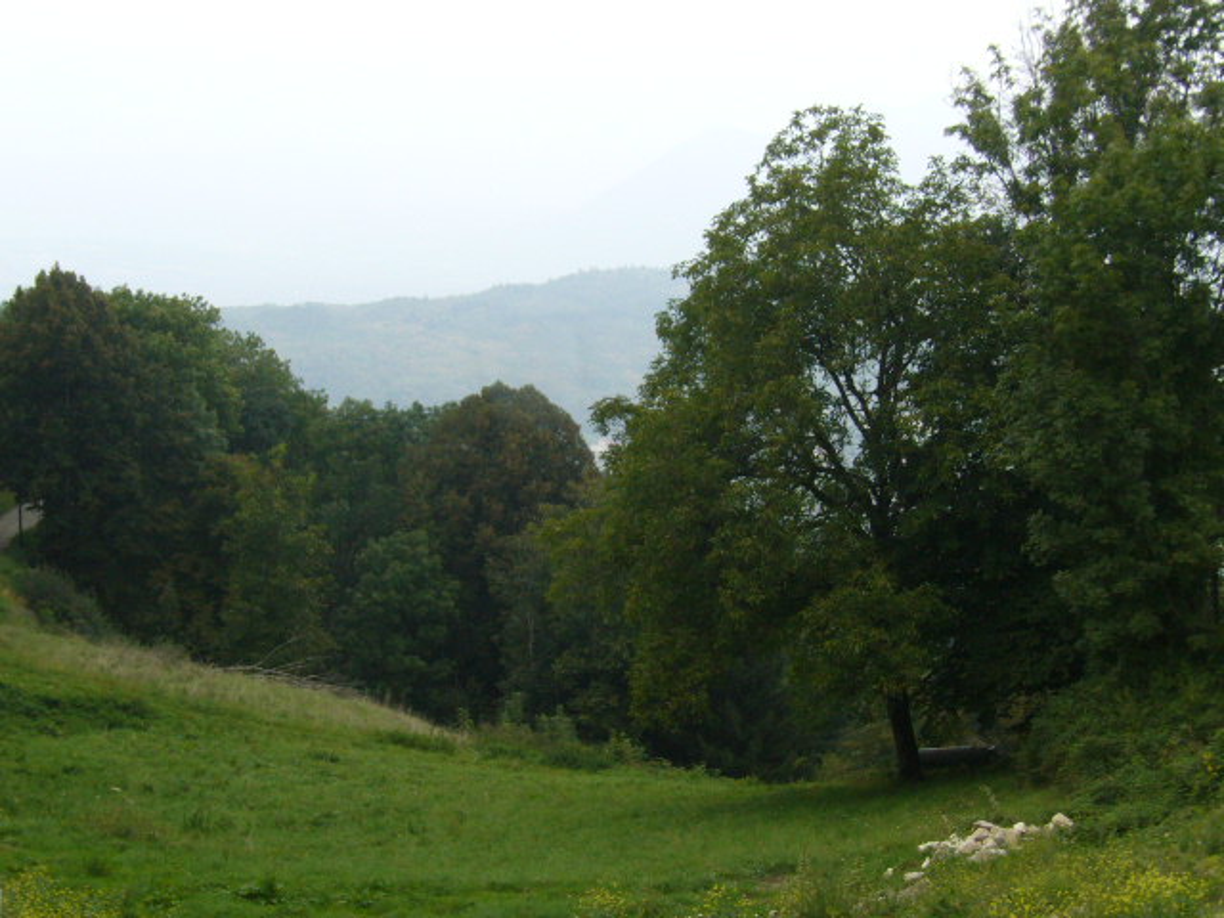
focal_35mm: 68
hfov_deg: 28.6
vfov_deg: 21.6
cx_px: 612
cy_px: 459
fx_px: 2404
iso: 100
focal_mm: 8.3
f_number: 6.7
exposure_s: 1/160
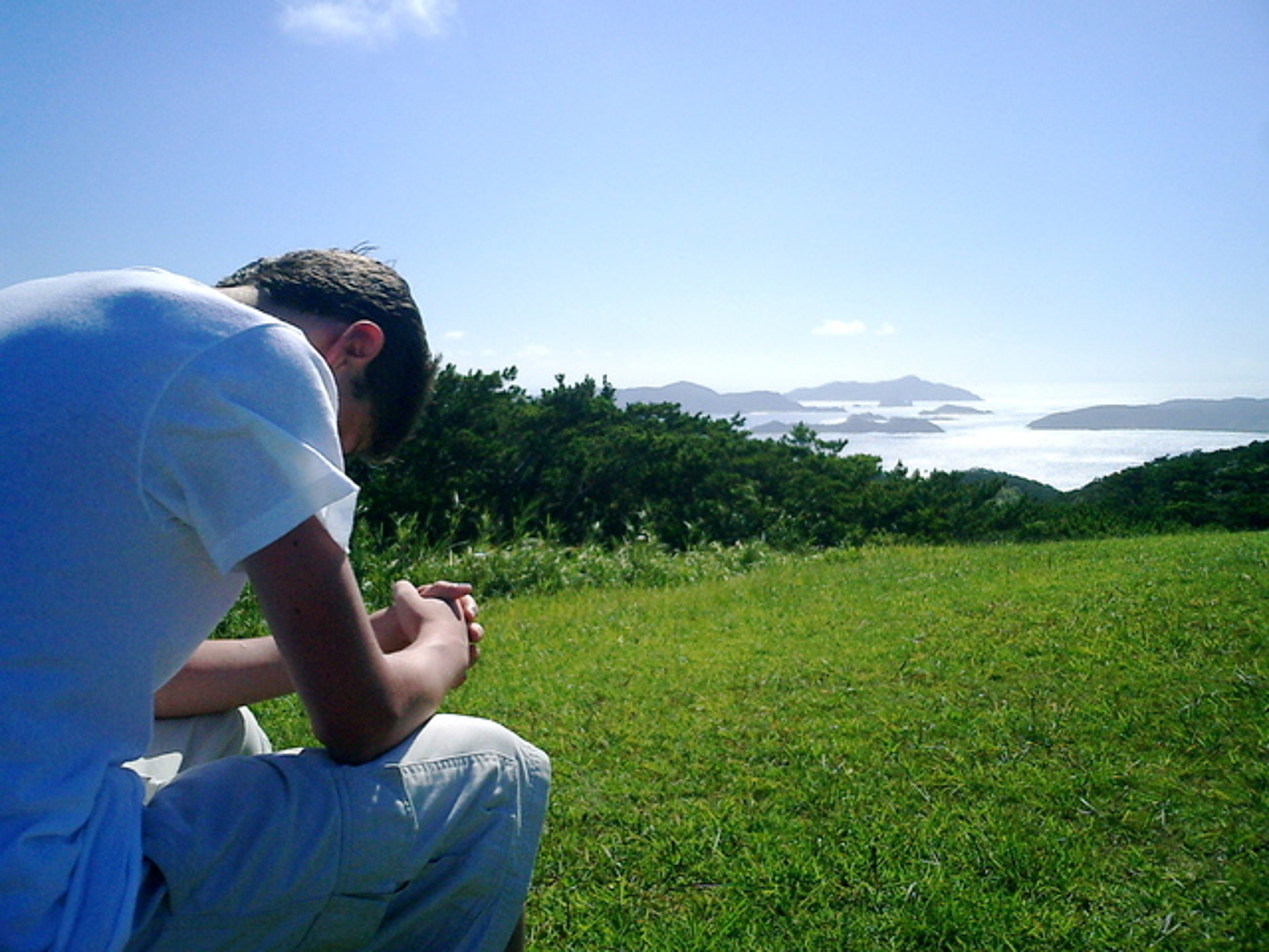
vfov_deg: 39.7
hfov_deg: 51.4
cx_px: 634
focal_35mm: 36
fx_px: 1320
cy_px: 476
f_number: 3.2
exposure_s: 1/5000
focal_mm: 7.5
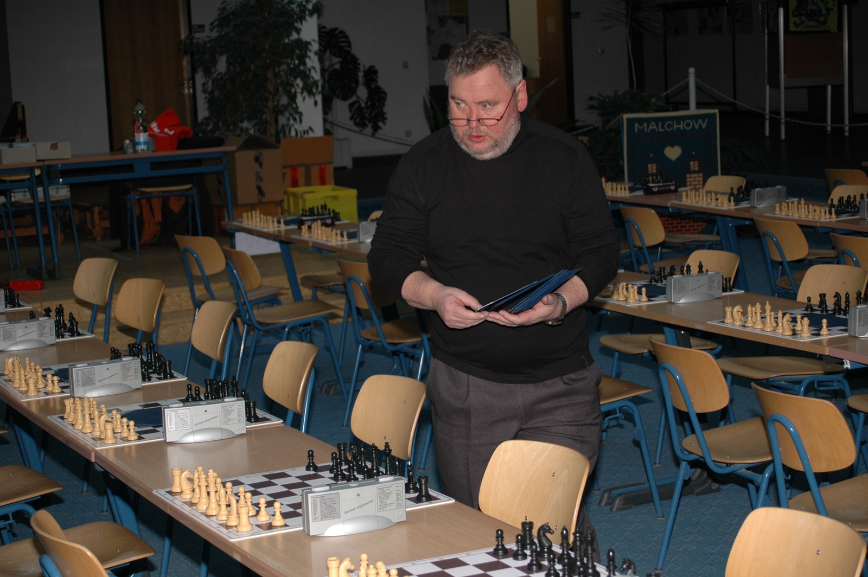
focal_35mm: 75
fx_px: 1807
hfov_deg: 27.0
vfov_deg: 18.2
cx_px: 434
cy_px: 288
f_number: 5.6
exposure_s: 1/60
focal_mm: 50
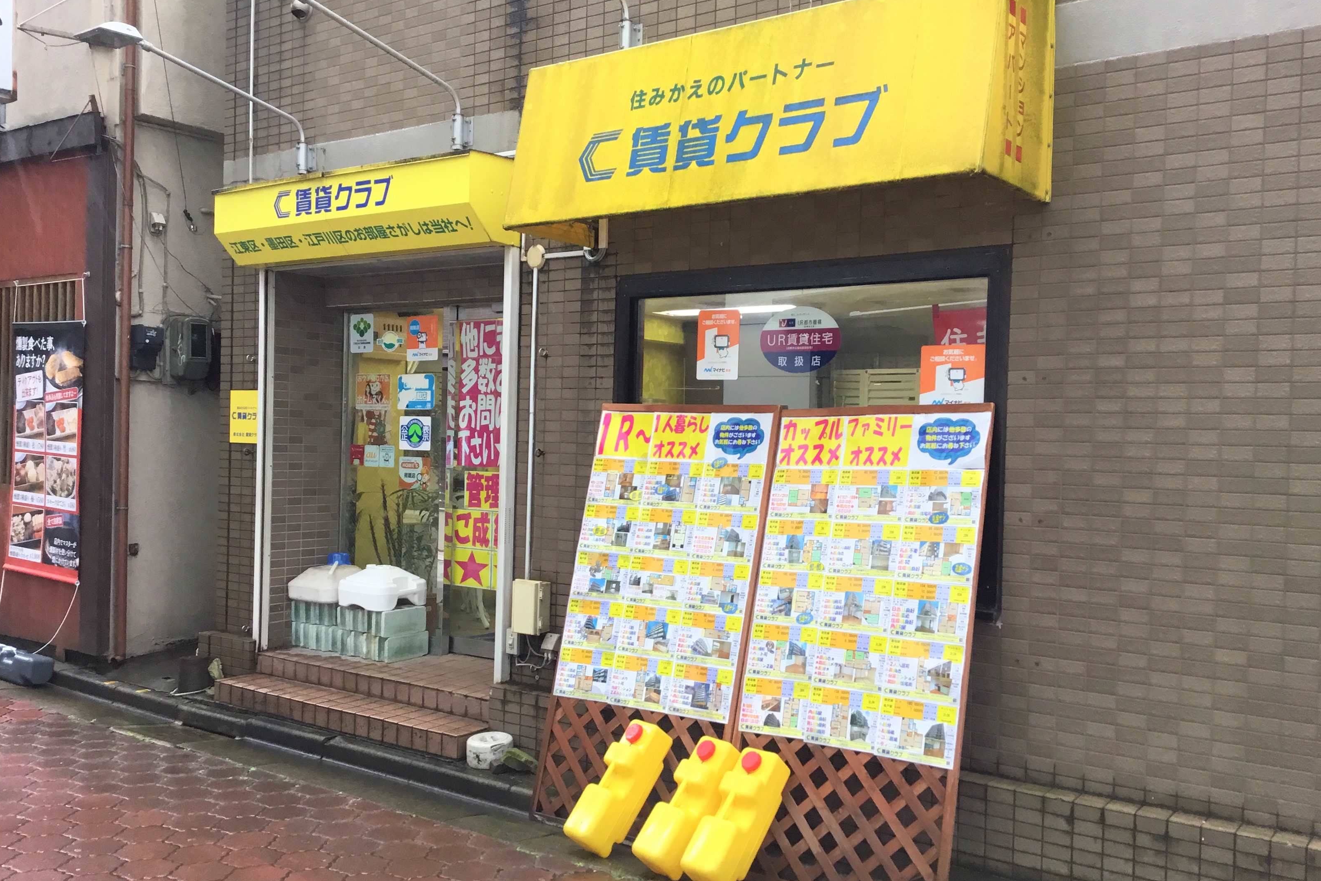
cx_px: 665
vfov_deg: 40.0
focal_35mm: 33
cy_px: 457
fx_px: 1211
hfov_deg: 57.2
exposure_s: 1/40
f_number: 2.4
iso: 25
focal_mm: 3.3
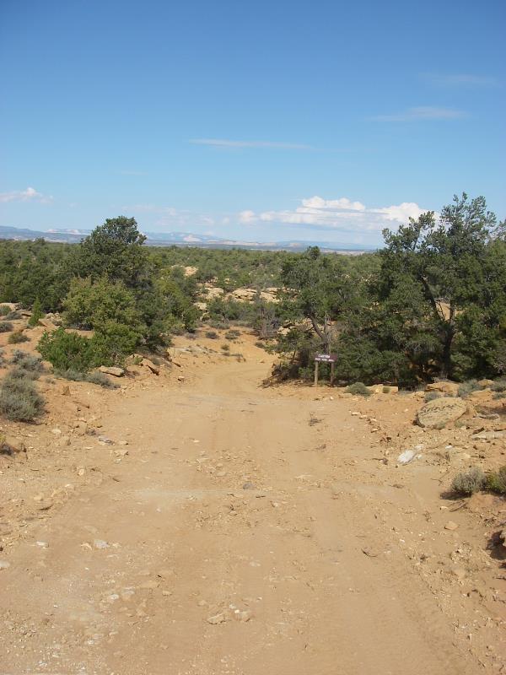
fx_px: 741
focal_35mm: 38
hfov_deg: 37.7
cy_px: 338
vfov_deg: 49.0
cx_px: 253
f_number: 6.6
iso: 64
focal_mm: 6.3
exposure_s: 1/250
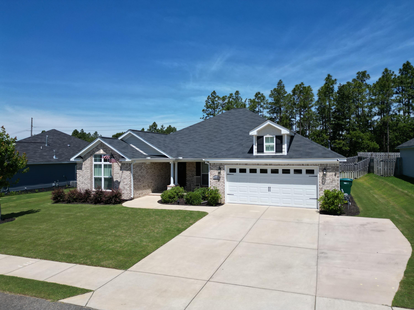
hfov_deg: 71.6
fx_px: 287
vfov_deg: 56.8
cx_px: 207
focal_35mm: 24
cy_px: 155
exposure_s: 1/4000
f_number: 1.7
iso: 120
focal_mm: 6.72
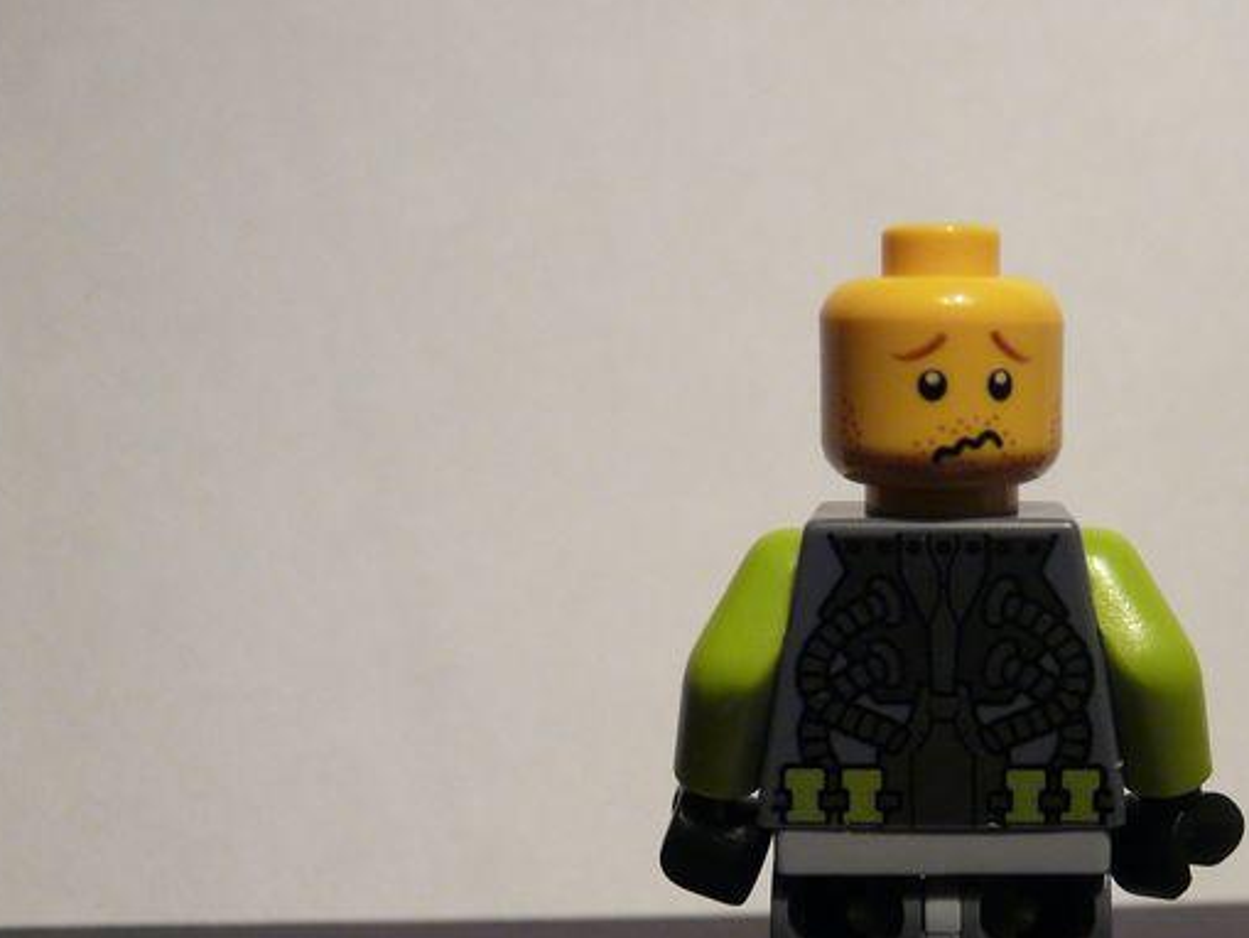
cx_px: 964
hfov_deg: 41.4
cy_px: 678
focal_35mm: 44
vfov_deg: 32.4
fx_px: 1588
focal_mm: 4.6
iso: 200
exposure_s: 1/30
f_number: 2.8
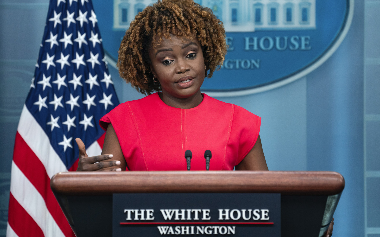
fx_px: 3138
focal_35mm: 303
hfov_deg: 6.9
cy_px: 115
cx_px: 190
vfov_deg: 4.3
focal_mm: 297
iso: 2000
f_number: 5.6
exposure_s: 1/200
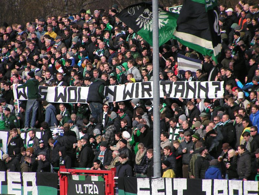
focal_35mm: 311
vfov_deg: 4.8
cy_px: 98
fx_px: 2327
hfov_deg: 6.4
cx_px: 130
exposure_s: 1/400
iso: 50
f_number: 4
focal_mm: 47.6
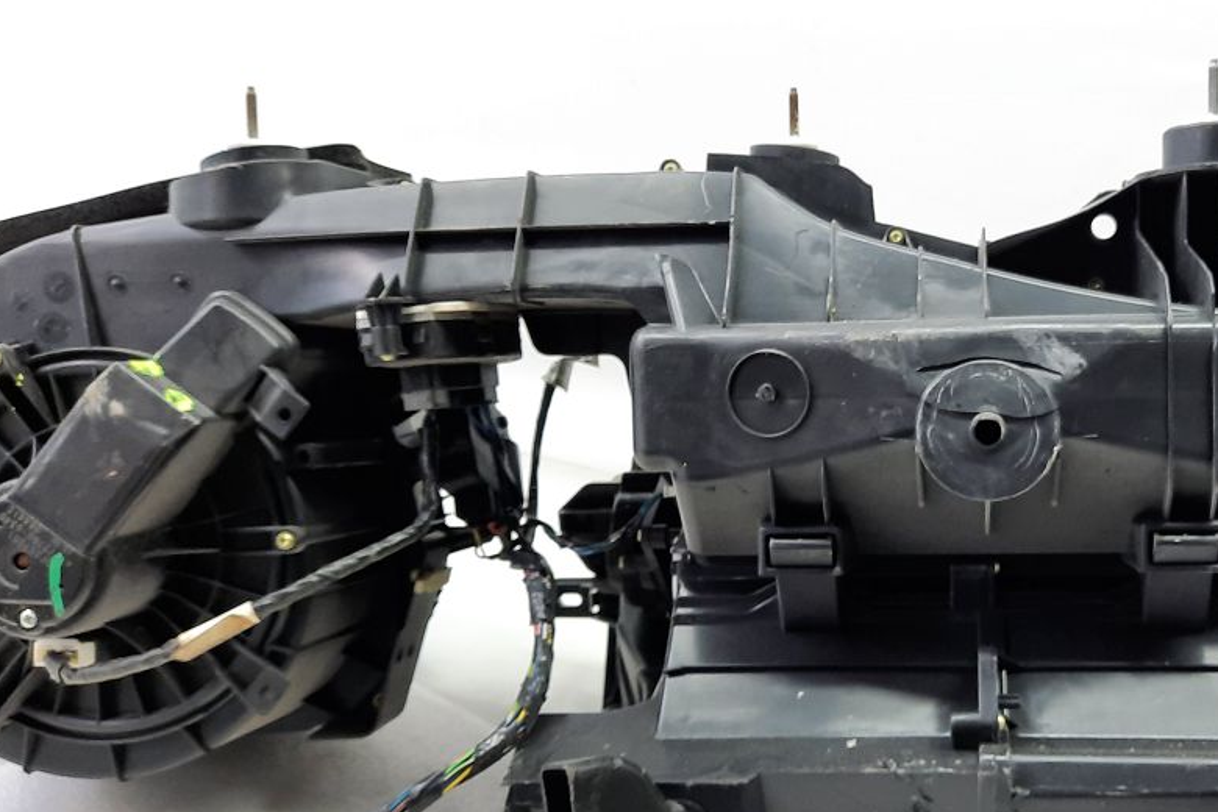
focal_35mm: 40
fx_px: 1353
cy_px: 445
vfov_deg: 33.4
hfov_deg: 47.1
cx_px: 878
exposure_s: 1/50
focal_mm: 4.6
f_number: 2
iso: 160
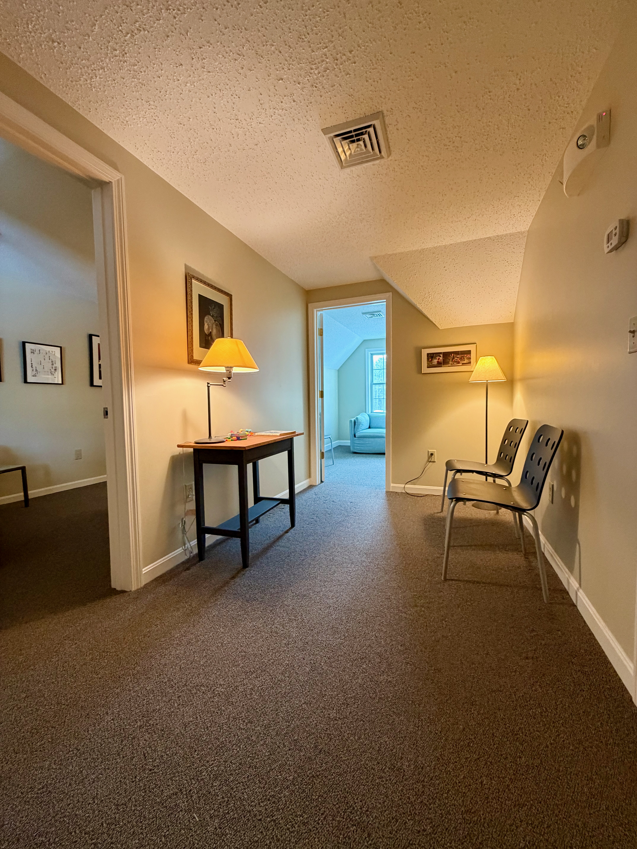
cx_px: 318
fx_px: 344
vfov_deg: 102.1
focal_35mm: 14
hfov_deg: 85.7
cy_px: 424
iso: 320
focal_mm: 2.22
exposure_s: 1/60
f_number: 2.2
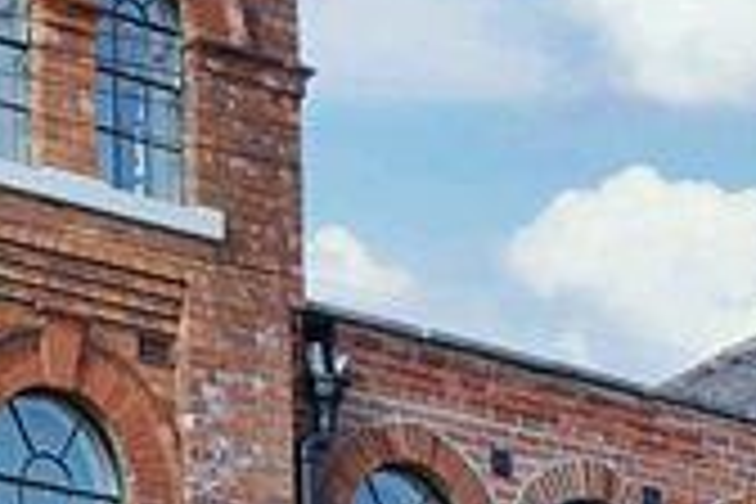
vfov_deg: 7.4
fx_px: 3843
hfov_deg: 11.2
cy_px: 749
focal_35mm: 183
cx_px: 428
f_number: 8
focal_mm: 20
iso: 100
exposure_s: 1/250
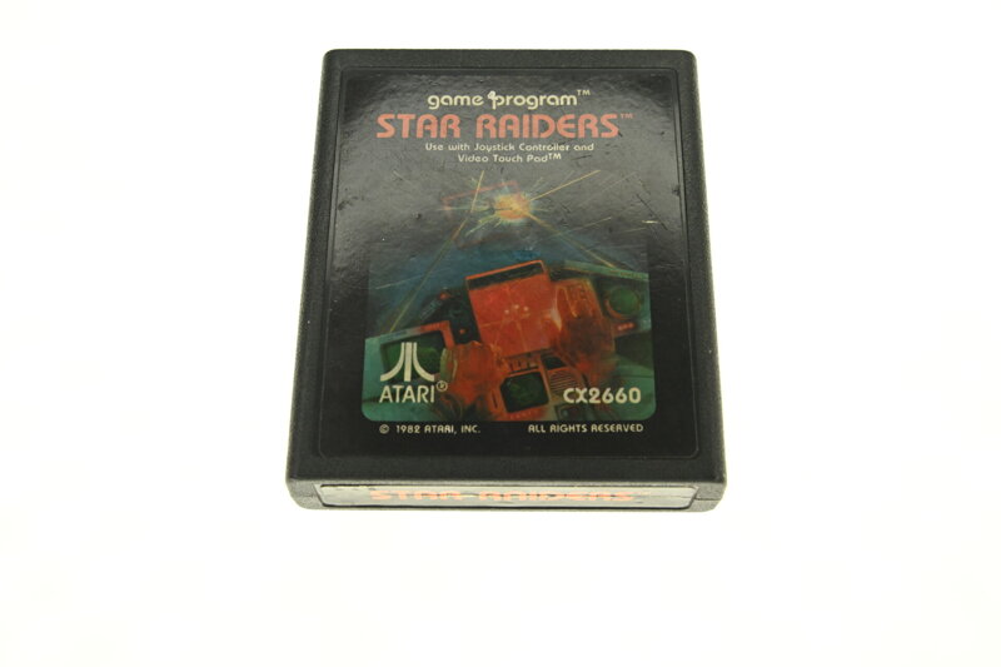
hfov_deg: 44.5
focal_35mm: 44
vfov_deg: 30.5
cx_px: 500
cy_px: 334
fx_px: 1223
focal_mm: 44
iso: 2000
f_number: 11
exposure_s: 1/500
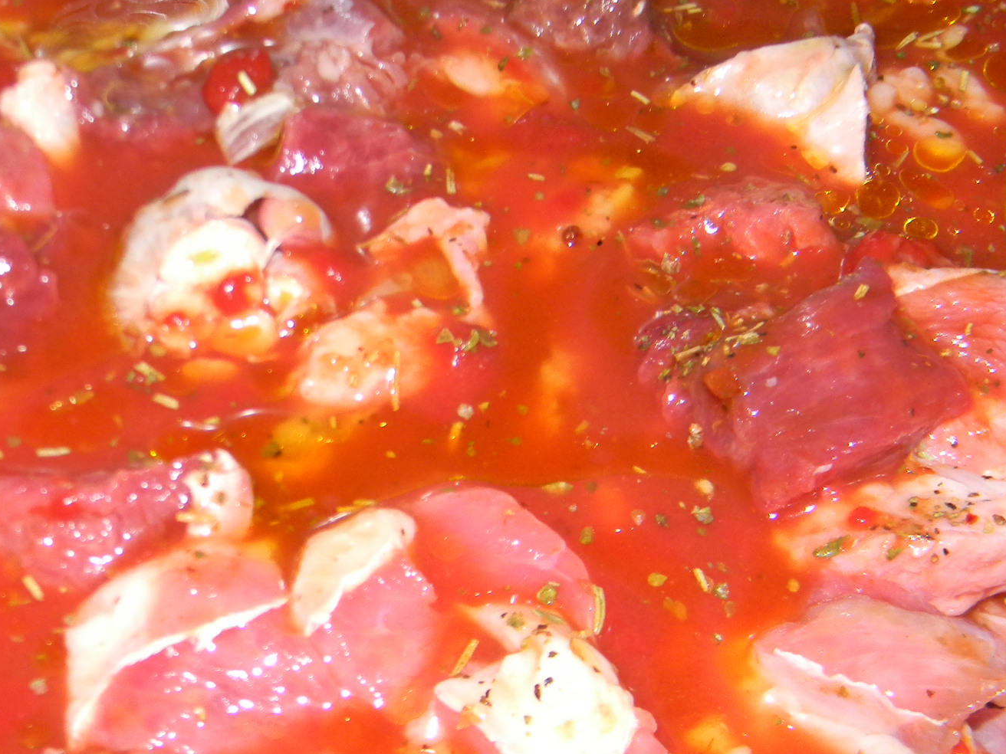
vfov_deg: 22.9
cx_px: 339
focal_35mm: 64
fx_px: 1860
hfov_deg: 30.1
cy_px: 375
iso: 200
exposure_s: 1/30
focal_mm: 7.3
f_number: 3.8
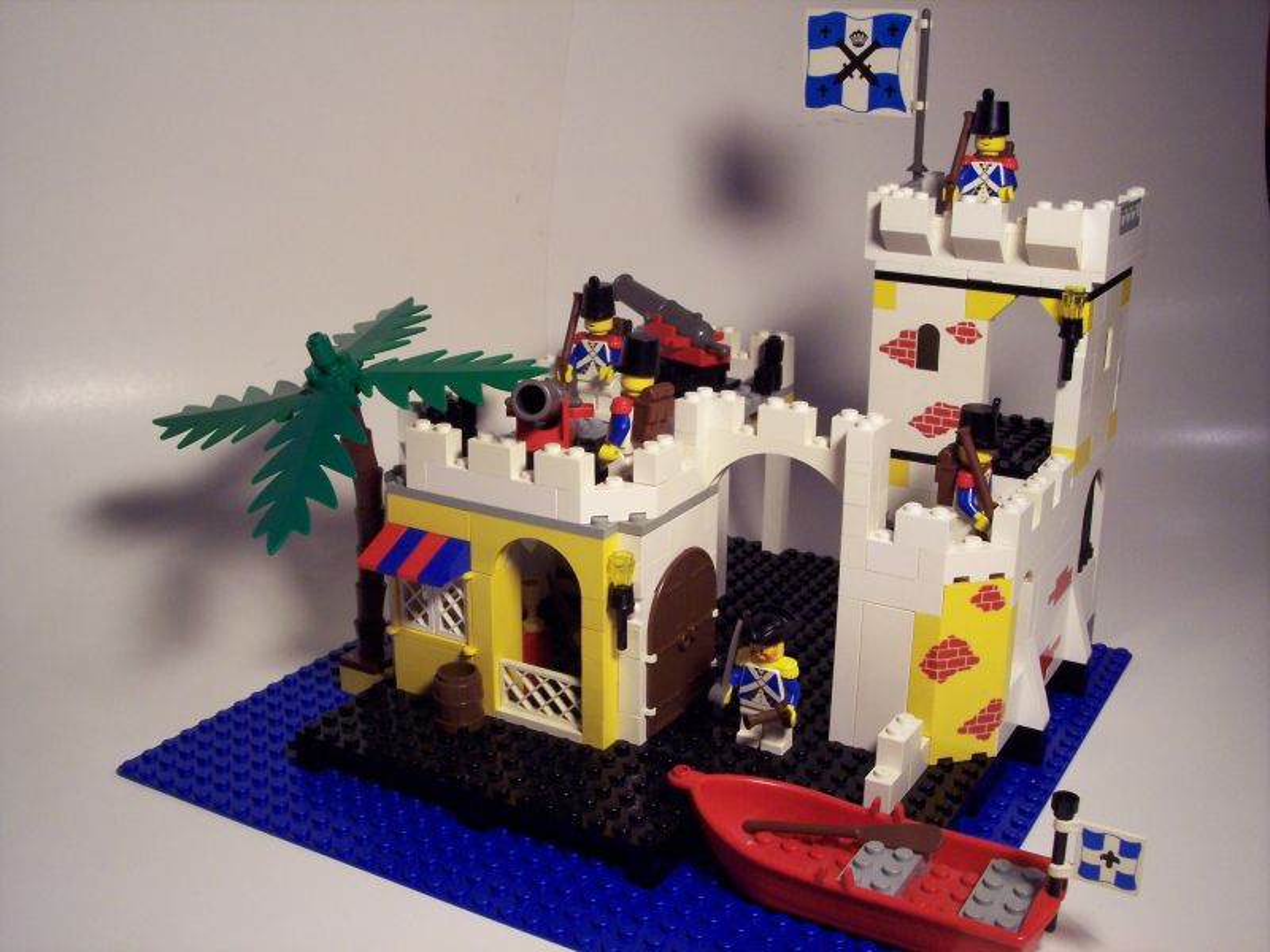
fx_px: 1431
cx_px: 635
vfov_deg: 36.8
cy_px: 476
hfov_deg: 47.9
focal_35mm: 39
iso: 200
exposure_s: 1/10
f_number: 3.4
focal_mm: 8
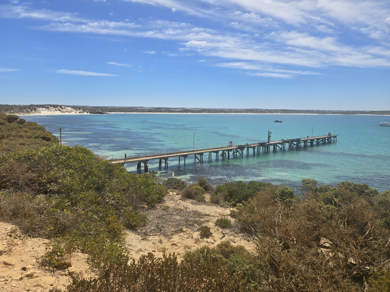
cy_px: 146
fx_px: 259
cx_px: 195
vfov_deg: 58.9
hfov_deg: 73.9
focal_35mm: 23
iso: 12
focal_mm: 6.3
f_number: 1.7
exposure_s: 1/1090
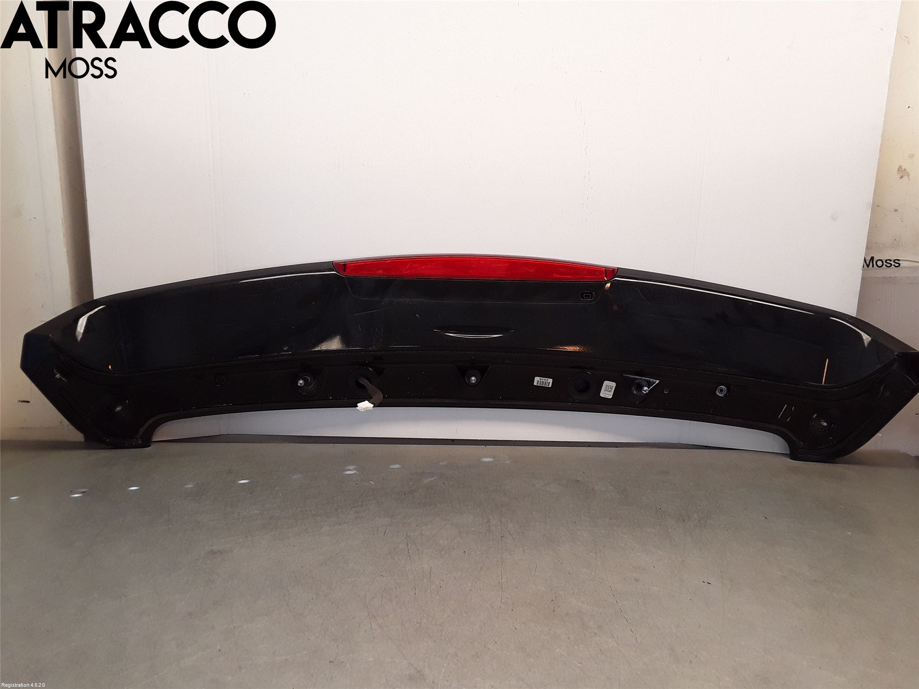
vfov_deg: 49.7
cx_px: 460
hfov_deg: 63.4
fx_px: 743
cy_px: 344
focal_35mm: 28
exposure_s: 1/100
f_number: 1.9
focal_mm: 2.91
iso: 40
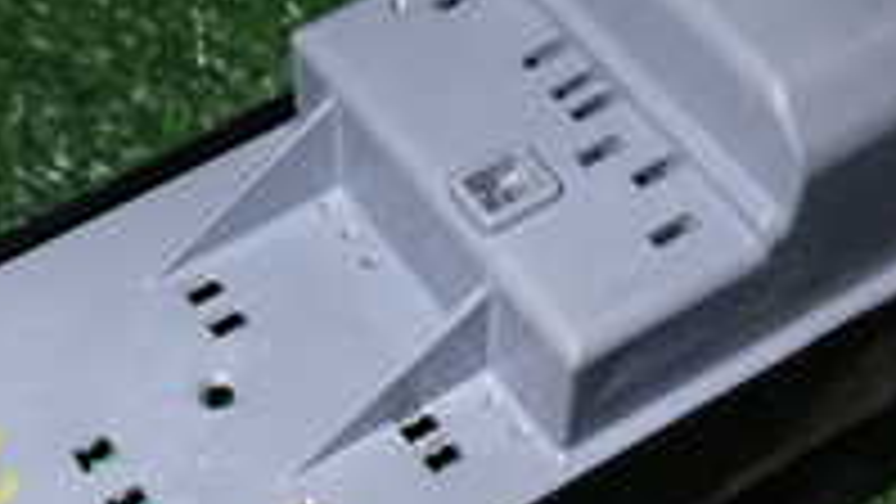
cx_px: 288
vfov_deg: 14.7
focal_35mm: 82
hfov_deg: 25.7
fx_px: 1948
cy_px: 351
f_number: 8
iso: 400
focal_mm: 4.5
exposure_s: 1/100
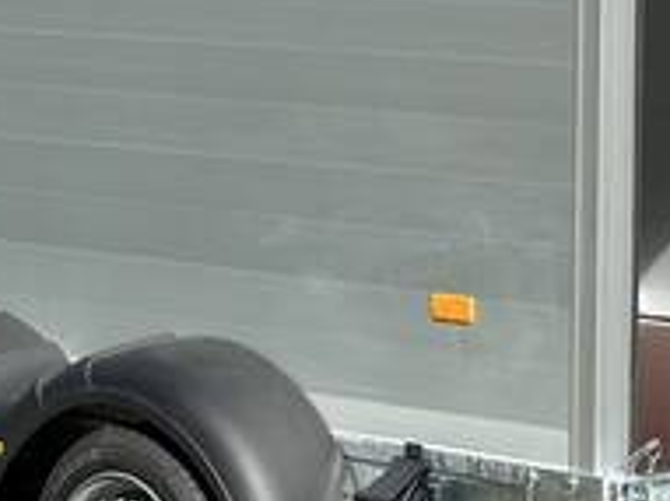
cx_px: 681
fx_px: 3888
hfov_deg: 9.8
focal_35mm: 201
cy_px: 56
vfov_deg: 7.4
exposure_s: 1/4785
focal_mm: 6.86
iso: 100
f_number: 1.78
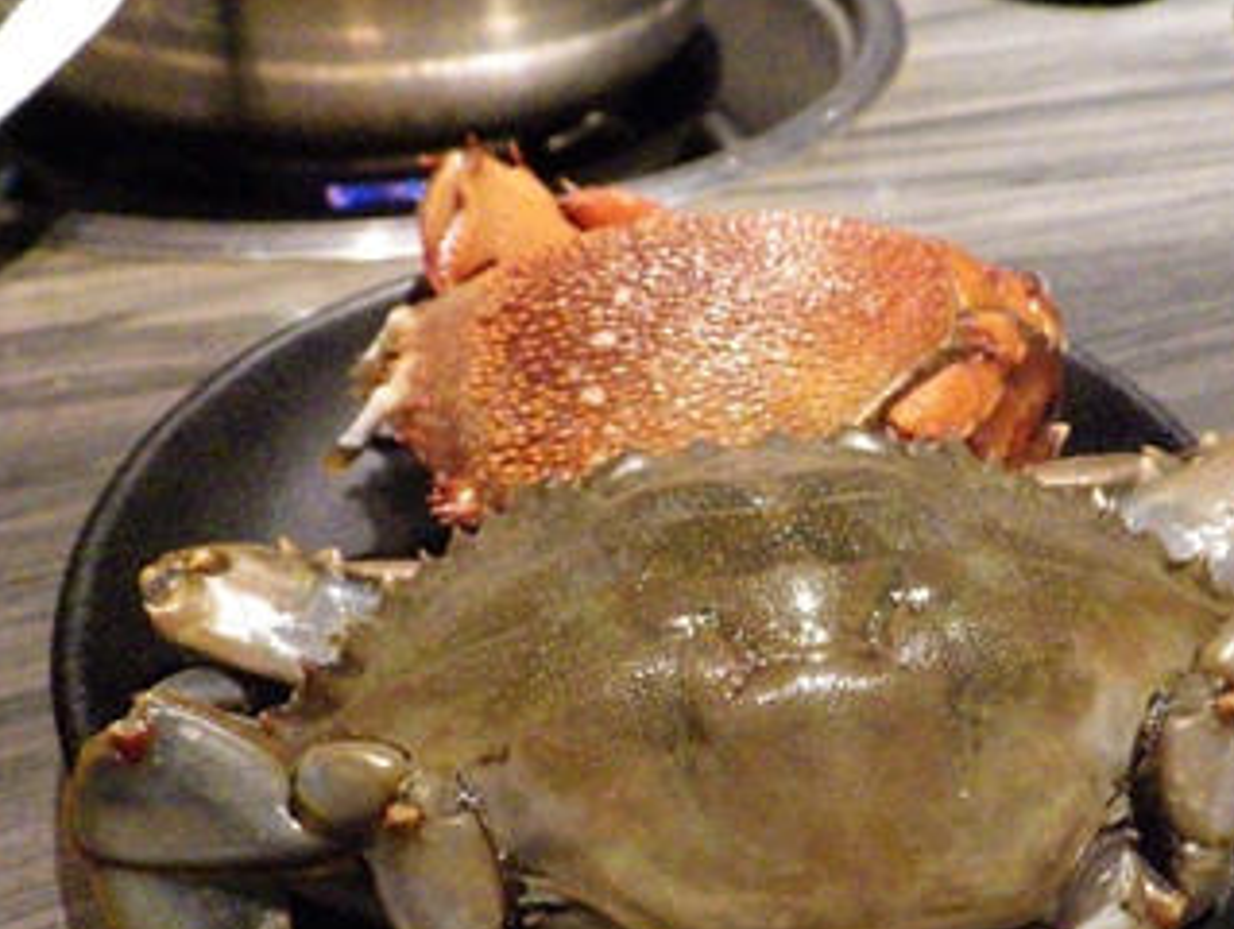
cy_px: 584
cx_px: 677
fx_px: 1106
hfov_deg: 58.2
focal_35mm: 31
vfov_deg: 45.1
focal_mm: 4
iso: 1600
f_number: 3.1
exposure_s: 1/15
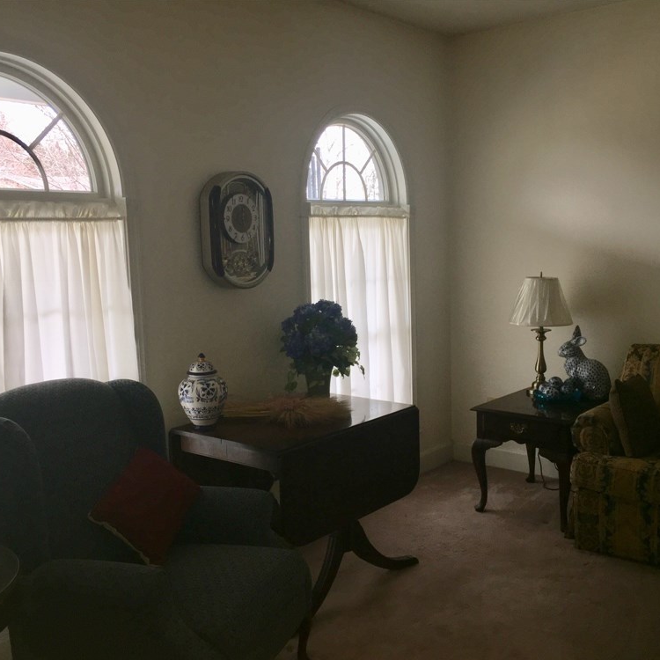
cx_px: 341
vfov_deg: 47.2
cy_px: 336
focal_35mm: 35
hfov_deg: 47.2
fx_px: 755
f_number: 2.2
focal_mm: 4.15
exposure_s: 1/43
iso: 32
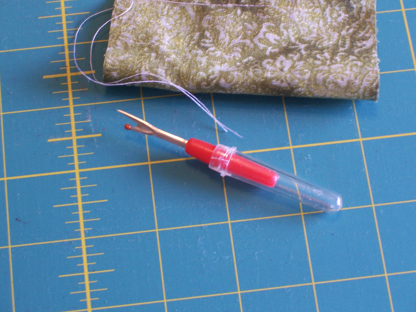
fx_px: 1226
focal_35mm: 102
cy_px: 156
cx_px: 208
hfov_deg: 19.3
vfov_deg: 14.5
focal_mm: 16.8
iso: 160
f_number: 4.6
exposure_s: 1/20
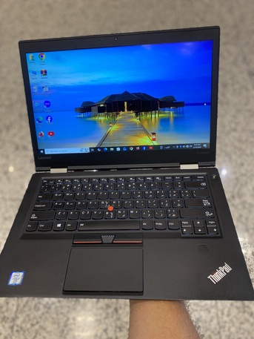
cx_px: 127
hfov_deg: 53.1
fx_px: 254
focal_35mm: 26
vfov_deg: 67.3
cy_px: 170
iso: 160
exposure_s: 1/60
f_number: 1.8
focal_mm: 4.25
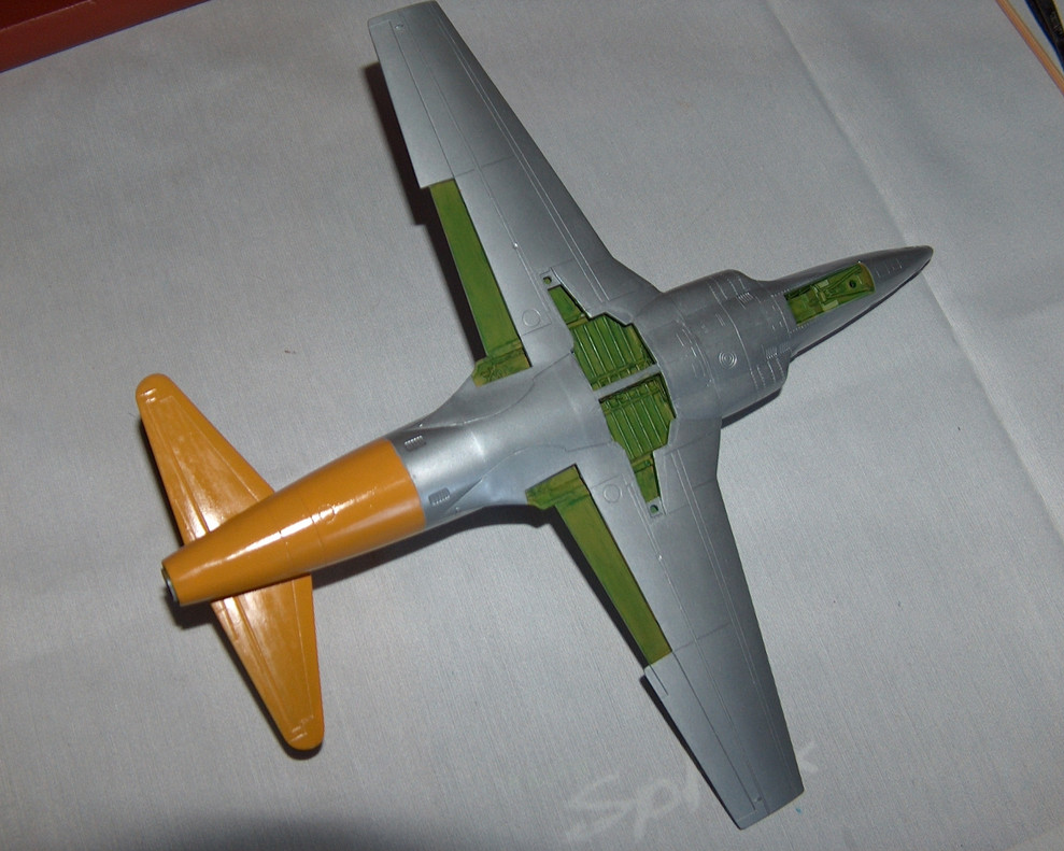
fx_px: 1228
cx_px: 541
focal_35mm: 39
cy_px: 422
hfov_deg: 46.8
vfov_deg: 38.2
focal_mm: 7.6
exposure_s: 1/60
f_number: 2.8
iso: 100
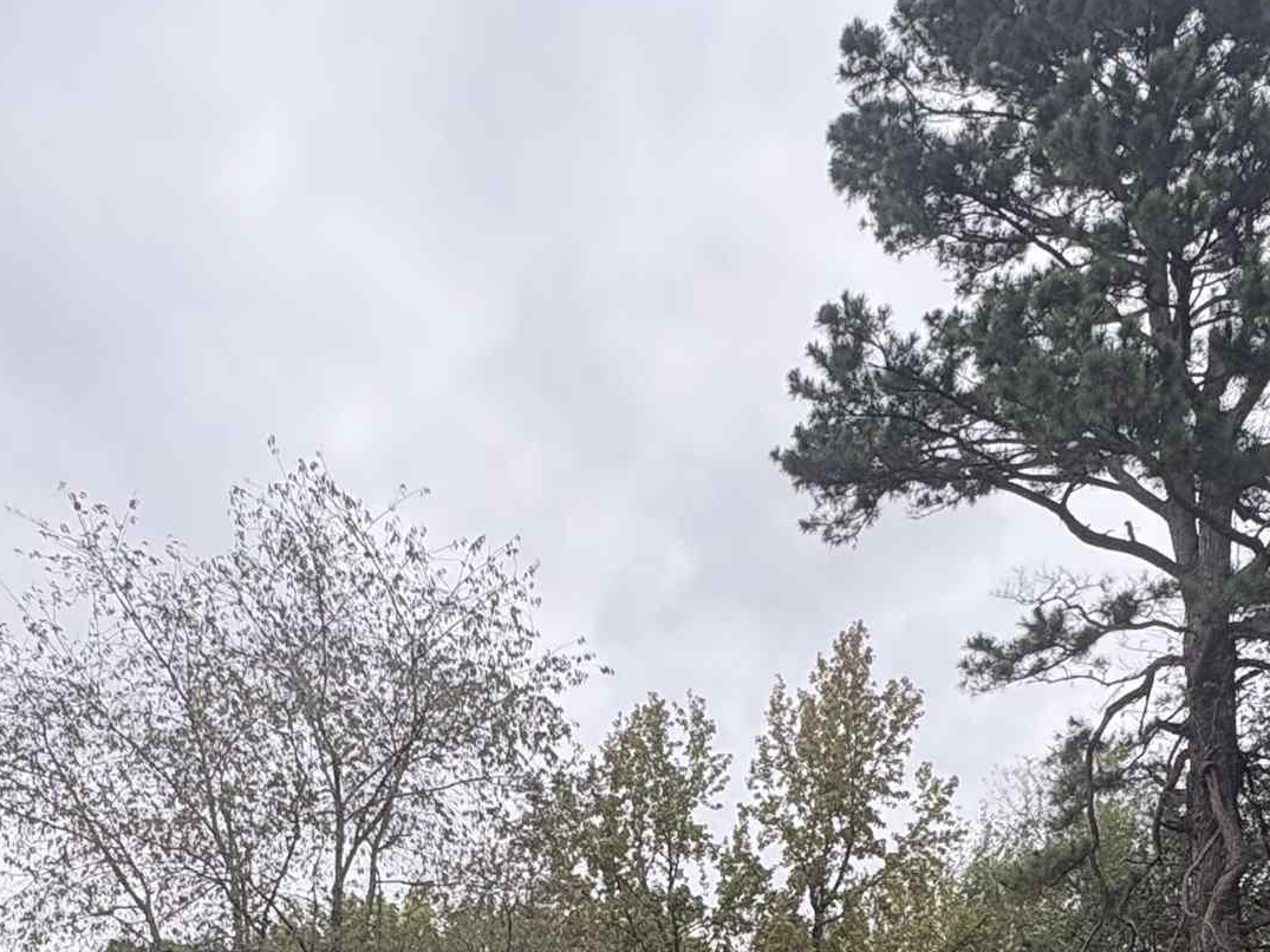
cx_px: 656
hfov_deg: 46.8
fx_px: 1467
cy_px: 1179
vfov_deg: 30.0
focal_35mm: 40
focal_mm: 2.22
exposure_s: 1/392
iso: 64
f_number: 2.2
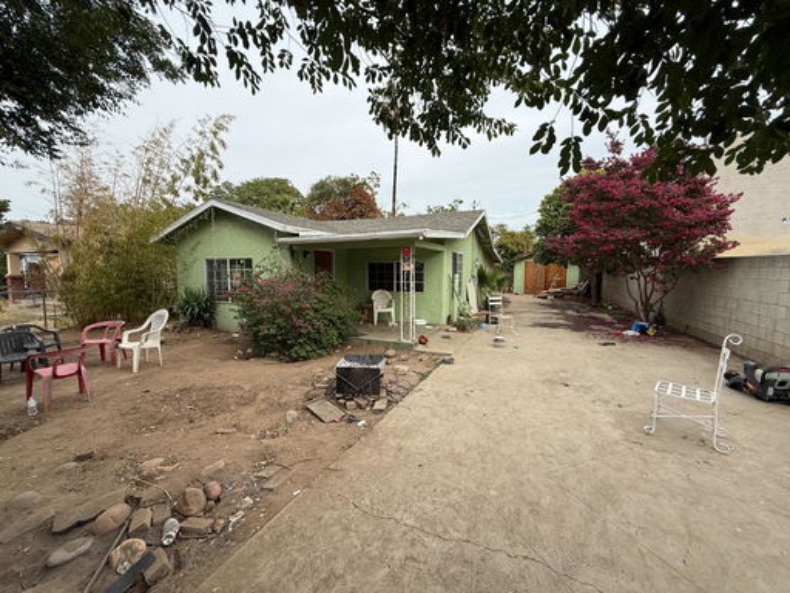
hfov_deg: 102.1
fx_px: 320
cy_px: 296
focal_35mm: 14
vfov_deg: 85.7
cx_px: 395
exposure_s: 1/888
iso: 50
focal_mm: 2.22
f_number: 2.2
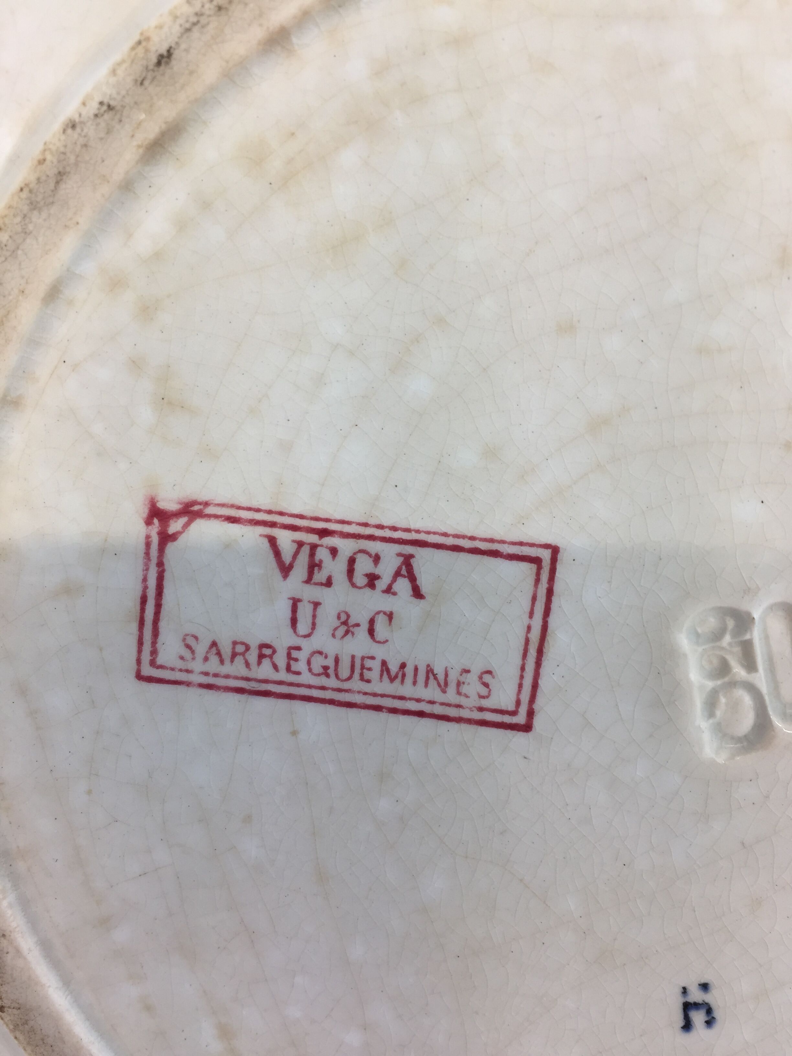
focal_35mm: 29
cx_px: 396
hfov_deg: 48.2
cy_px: 528
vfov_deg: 61.7
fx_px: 885
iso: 32
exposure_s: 1/127
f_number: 2.2
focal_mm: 4.15
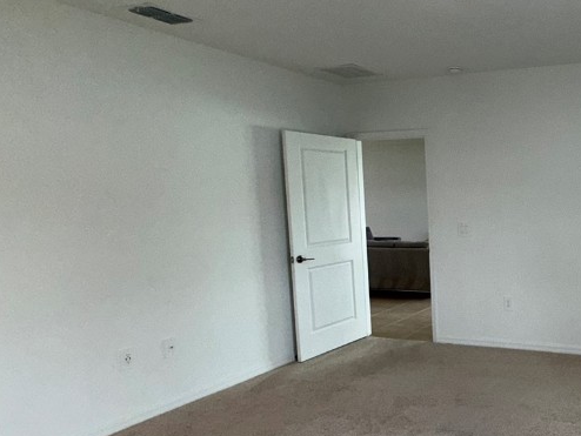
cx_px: 579
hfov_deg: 50.2
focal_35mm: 29
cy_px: 235
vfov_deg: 48.2
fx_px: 487
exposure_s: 1/122
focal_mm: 2.22
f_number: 2.2
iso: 80
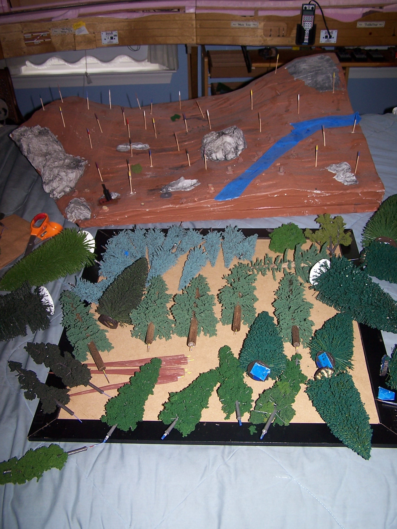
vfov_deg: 49.0
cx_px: 198
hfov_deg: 37.7
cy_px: 264
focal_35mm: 38
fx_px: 581
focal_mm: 6.3
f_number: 2.8
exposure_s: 1/60
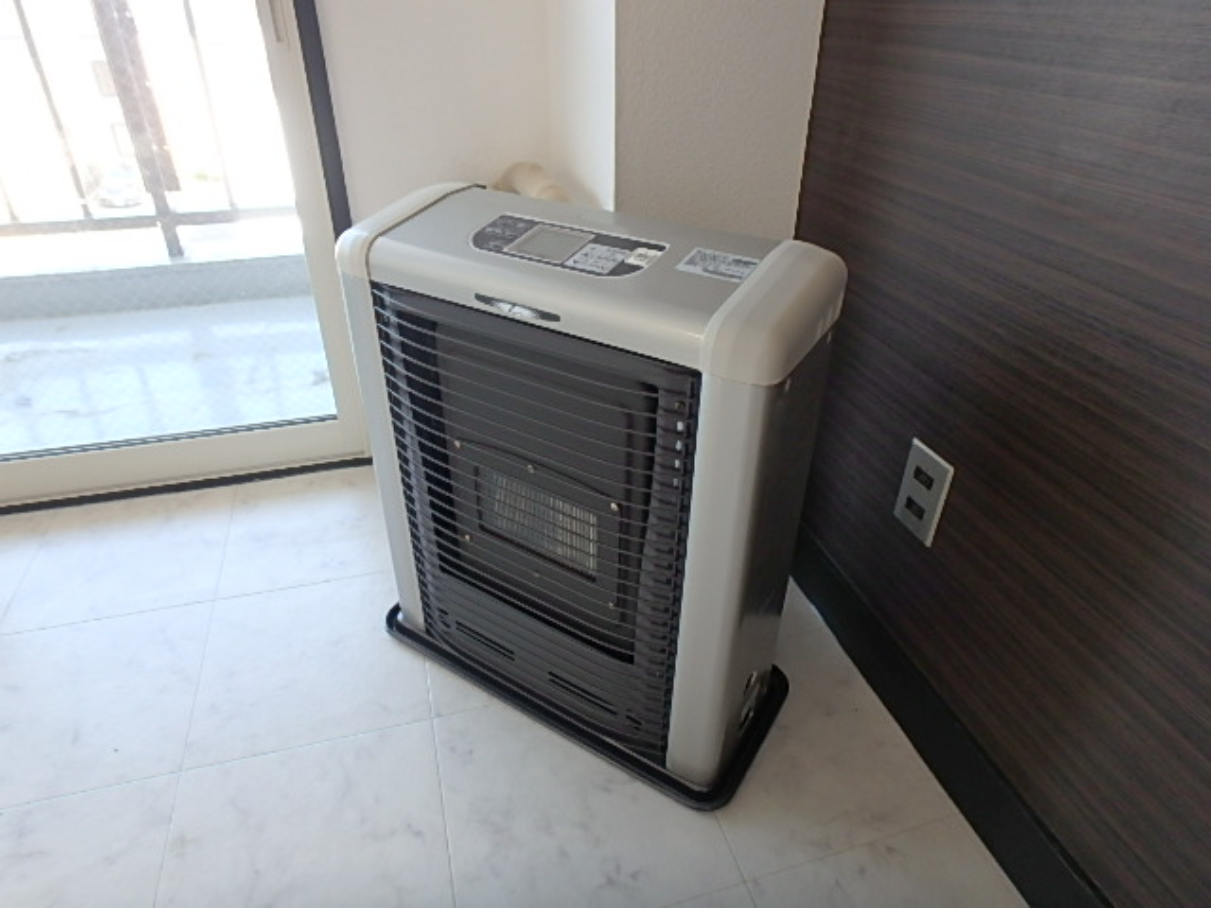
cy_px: 454
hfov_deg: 79.0
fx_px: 735
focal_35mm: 21
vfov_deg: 63.4
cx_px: 606
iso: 200
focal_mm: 3.7
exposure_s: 1/60
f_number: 3.5
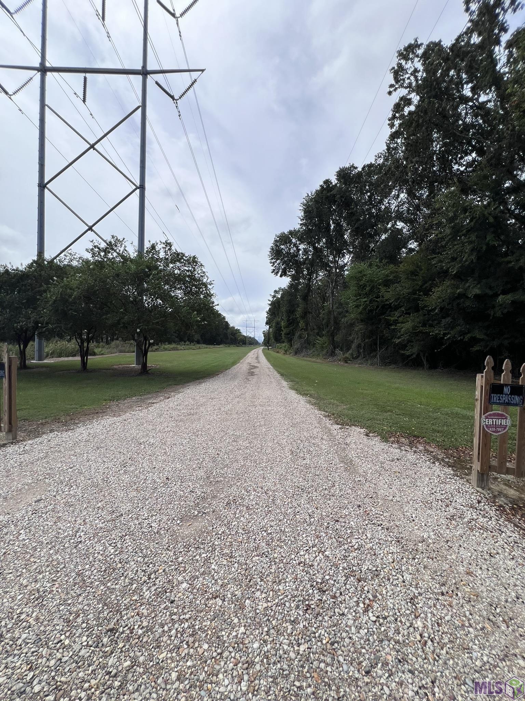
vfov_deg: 106.2
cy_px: 350
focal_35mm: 13
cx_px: 262
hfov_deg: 89.9
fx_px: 263
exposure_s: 1/2660
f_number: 1.8
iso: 32
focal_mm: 1.57
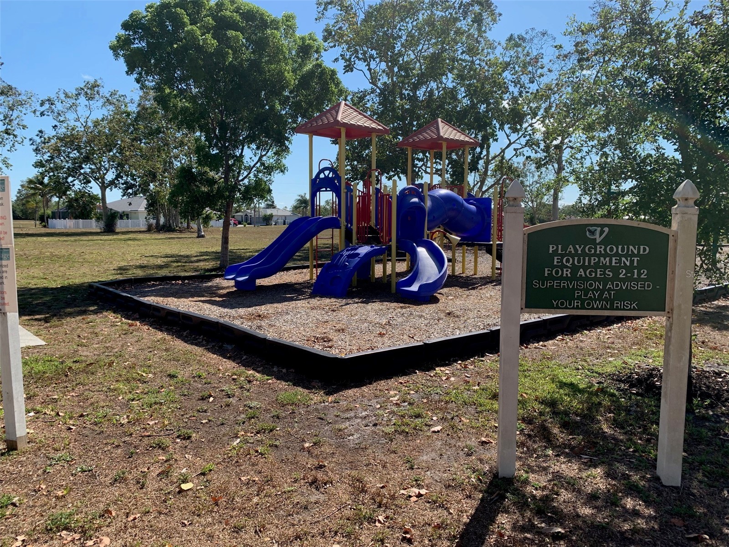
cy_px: 274
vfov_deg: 53.1
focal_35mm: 26
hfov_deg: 67.3
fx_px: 548
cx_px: 364
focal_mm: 4.25
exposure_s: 1/1610
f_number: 1.8
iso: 25
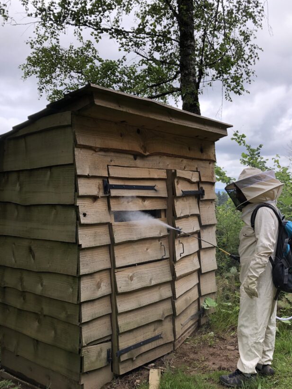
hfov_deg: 40.7
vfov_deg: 52.2
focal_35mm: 35
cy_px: 237
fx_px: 394
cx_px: 159
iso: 20
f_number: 1.8
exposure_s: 1/448
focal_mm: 3.99
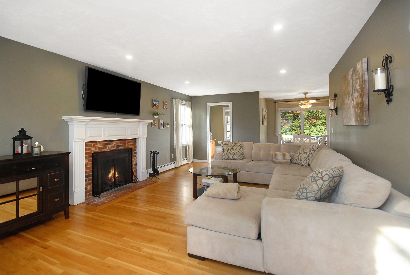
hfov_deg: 94.9
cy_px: 138
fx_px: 188
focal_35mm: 16
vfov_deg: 72.2
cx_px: 205
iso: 500
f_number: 5
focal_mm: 11
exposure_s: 1/60
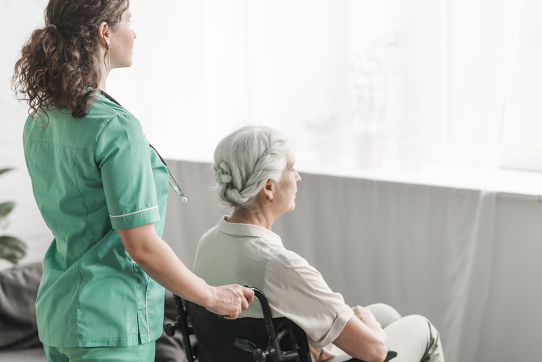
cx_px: 271
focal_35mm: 85
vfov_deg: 16.1
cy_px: 181
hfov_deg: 23.9
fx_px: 1280
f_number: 2.8
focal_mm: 85
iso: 400
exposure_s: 1/100
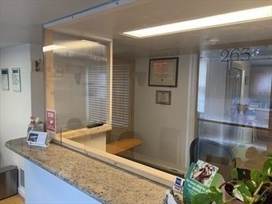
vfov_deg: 53.1
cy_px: 102
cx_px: 136
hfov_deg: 67.3
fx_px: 204
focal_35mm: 26
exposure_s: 1/60
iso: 80
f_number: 1.8
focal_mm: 4.25
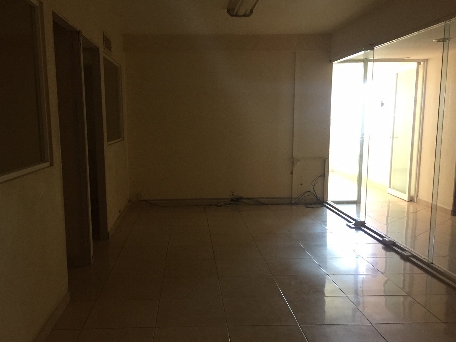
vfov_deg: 41.7
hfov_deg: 53.8
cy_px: 190
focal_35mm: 34
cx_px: 201
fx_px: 448
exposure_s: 1/30
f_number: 2.2
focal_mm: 4.15
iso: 160
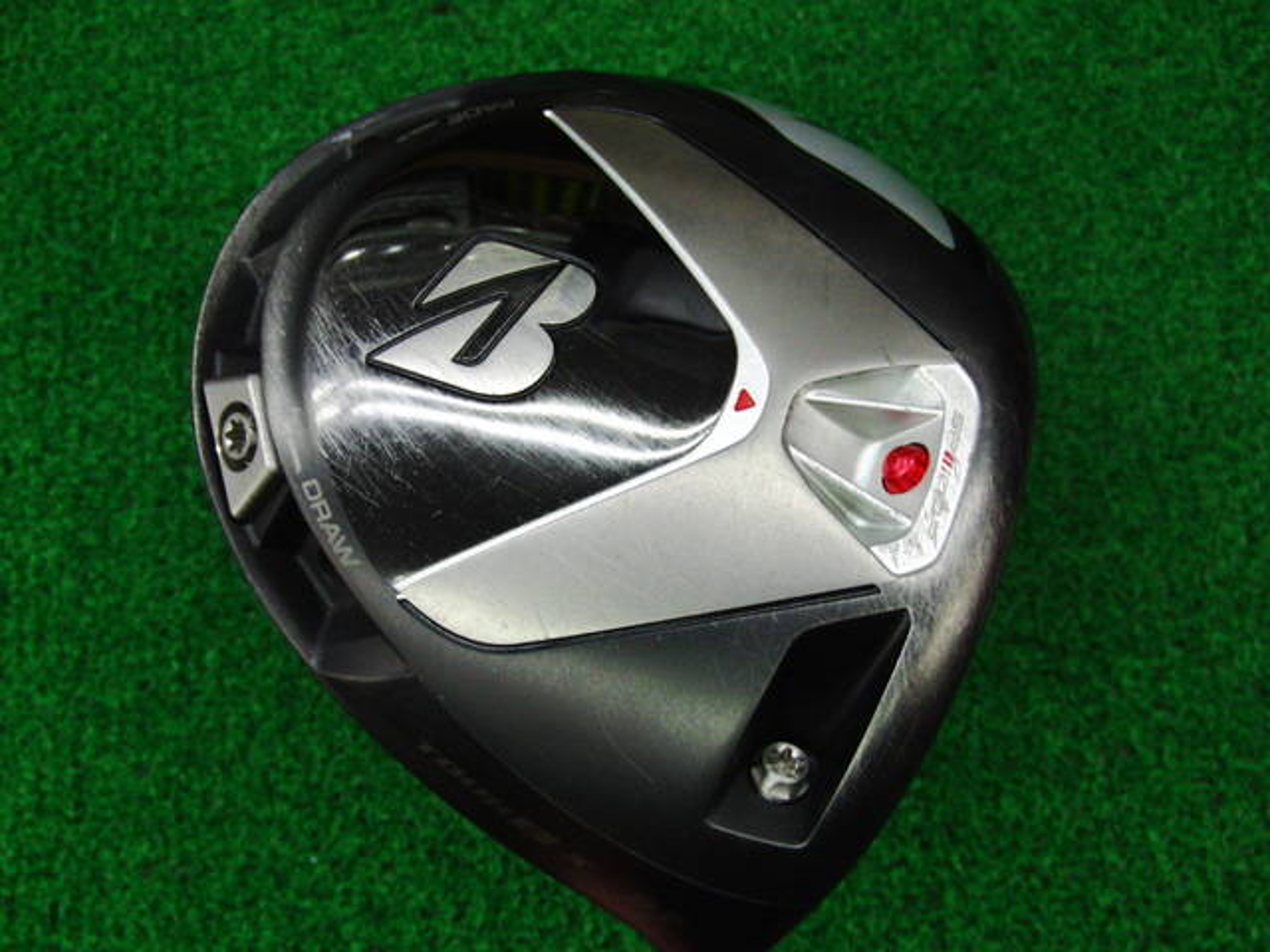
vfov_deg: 38.7
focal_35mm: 37
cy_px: 476
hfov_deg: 50.1
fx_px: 1357
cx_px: 635
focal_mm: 6.42
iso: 320
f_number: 3.6
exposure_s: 1/80
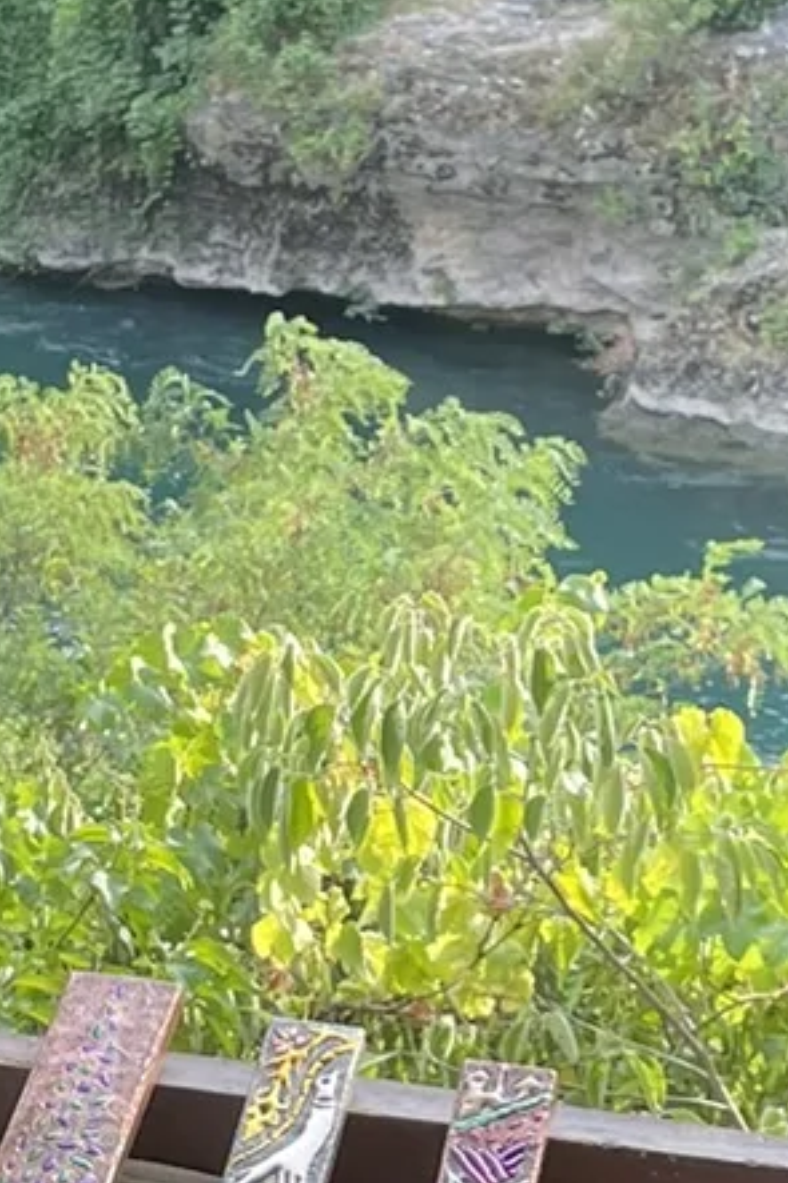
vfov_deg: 16.3
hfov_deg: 11.0
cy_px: 825
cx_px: 358
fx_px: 4107
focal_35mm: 125
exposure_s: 1/134
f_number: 1.6
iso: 32
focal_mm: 4.2
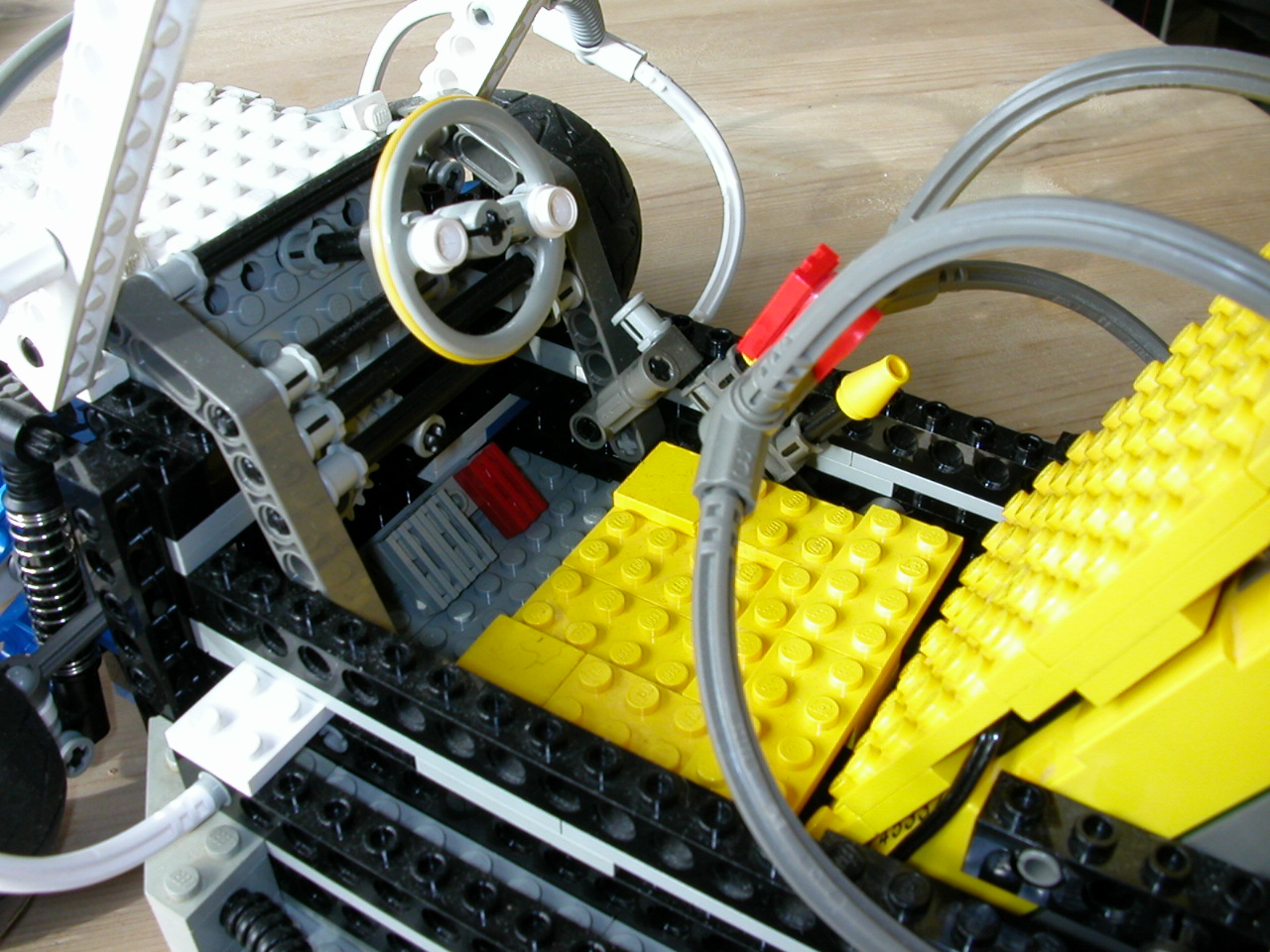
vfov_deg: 38.7
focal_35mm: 37
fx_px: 1357
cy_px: 476
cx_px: 635
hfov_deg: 50.1
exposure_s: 1/33.4
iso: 100
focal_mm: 5.6
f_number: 4.5
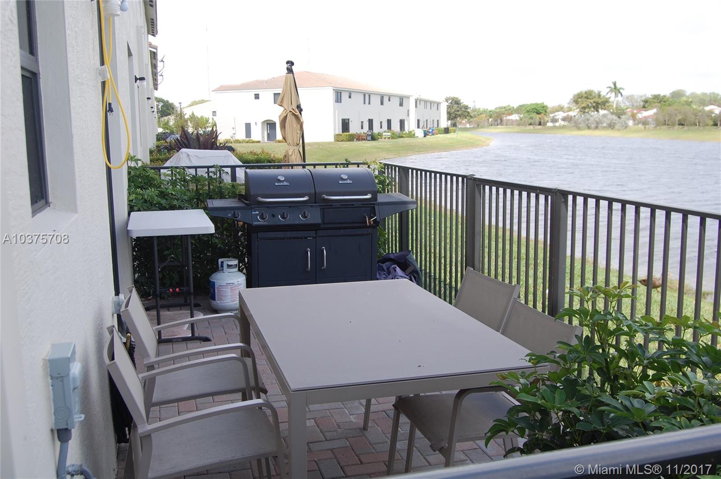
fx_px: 720
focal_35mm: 36
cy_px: 240
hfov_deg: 53.2
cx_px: 360
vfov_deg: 36.8
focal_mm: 24
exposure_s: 1/200
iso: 200
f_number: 7.1
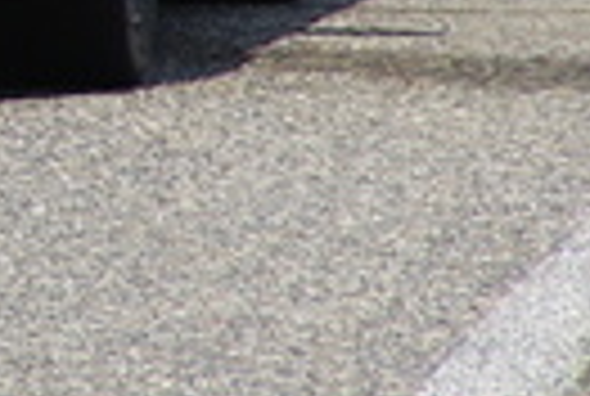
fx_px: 33164
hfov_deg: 1.0
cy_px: -346
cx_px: -770
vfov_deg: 0.7
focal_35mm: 2019
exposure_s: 1/250
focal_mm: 220
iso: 100
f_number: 9
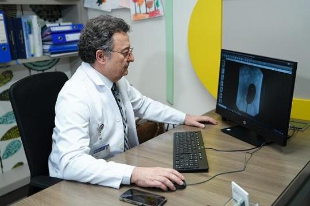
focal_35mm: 40
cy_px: 103
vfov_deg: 33.4
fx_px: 344
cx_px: 155
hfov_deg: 48.5
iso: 1250
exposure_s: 1/320
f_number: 2.8
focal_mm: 40
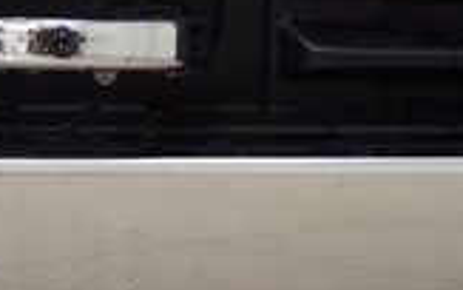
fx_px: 5289
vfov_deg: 3.1
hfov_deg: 5.0
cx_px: -315
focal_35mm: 419
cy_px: 158
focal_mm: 70
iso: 1600
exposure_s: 1/125
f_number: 4
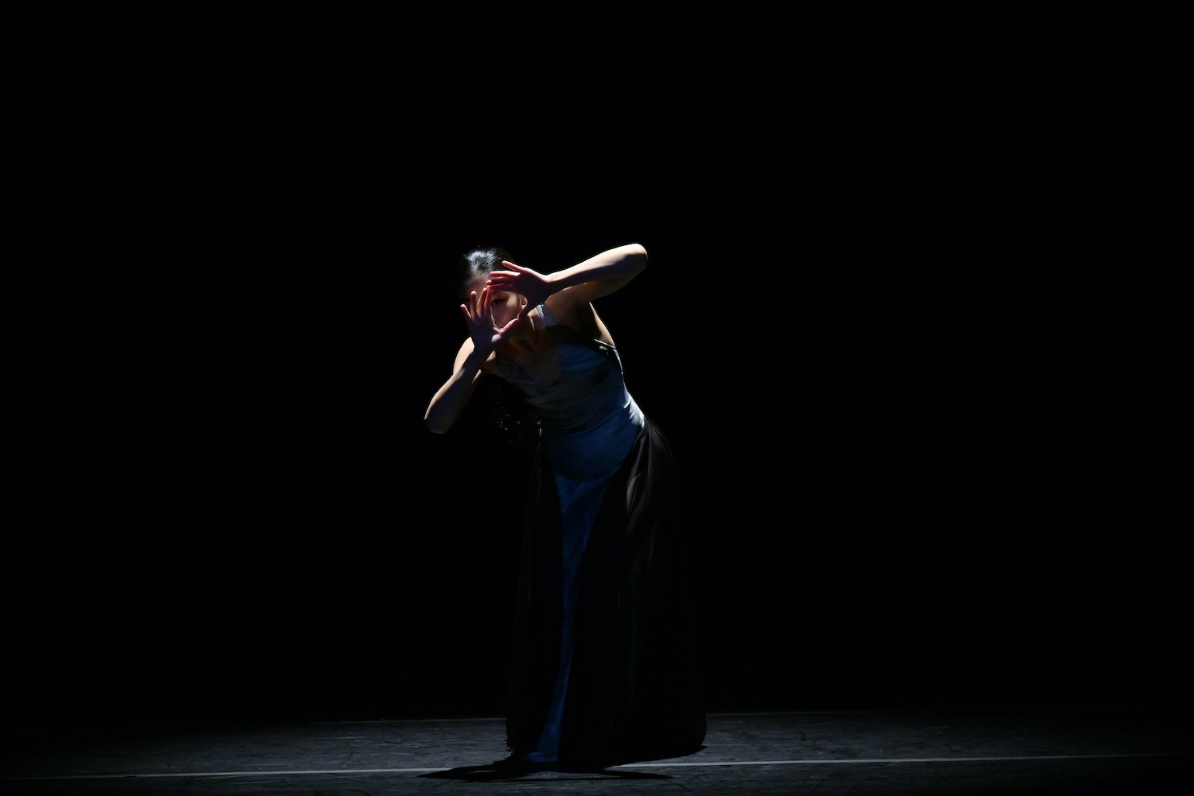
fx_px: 13929
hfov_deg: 4.9
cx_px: 597
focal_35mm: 420
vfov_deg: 3.3
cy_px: 398
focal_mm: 420
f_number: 4
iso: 3200
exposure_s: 1/400
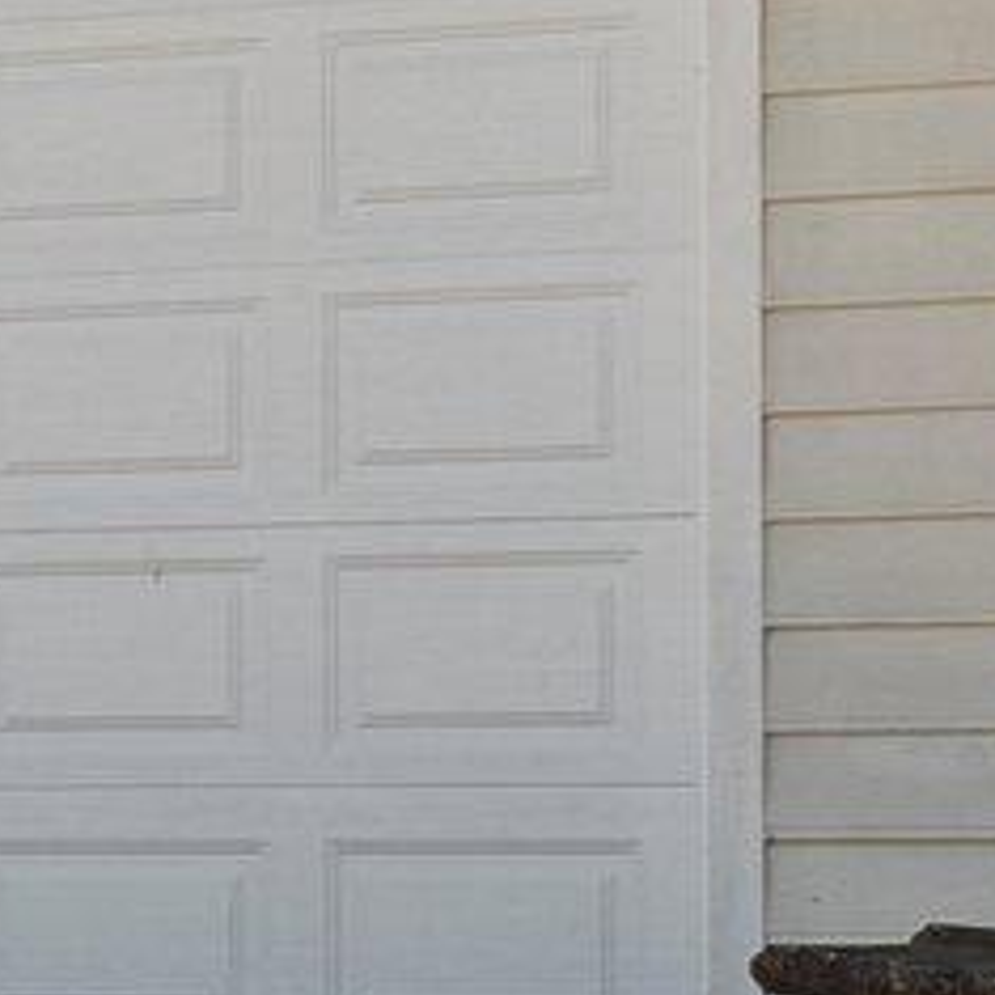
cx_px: -1727
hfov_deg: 7.6
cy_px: 506
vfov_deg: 8.5
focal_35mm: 207
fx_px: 6732
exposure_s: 1/40
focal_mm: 19
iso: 100
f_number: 9
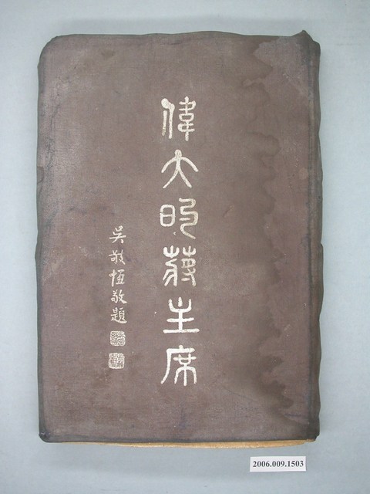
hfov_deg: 34.3
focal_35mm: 42
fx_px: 599
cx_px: 185
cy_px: 247
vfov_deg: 44.8
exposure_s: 1/33.6
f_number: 2.7
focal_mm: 8.7
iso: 100
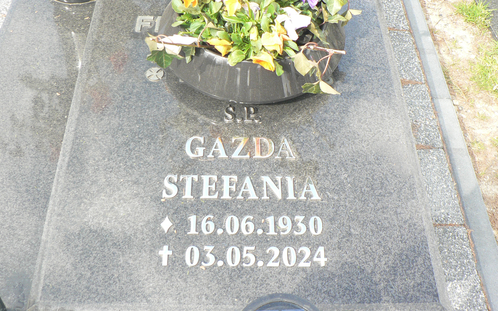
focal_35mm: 41
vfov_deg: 31.1
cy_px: 121
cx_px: 245
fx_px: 556
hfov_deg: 48.2
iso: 100
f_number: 2.8
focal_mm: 6
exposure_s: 1/160
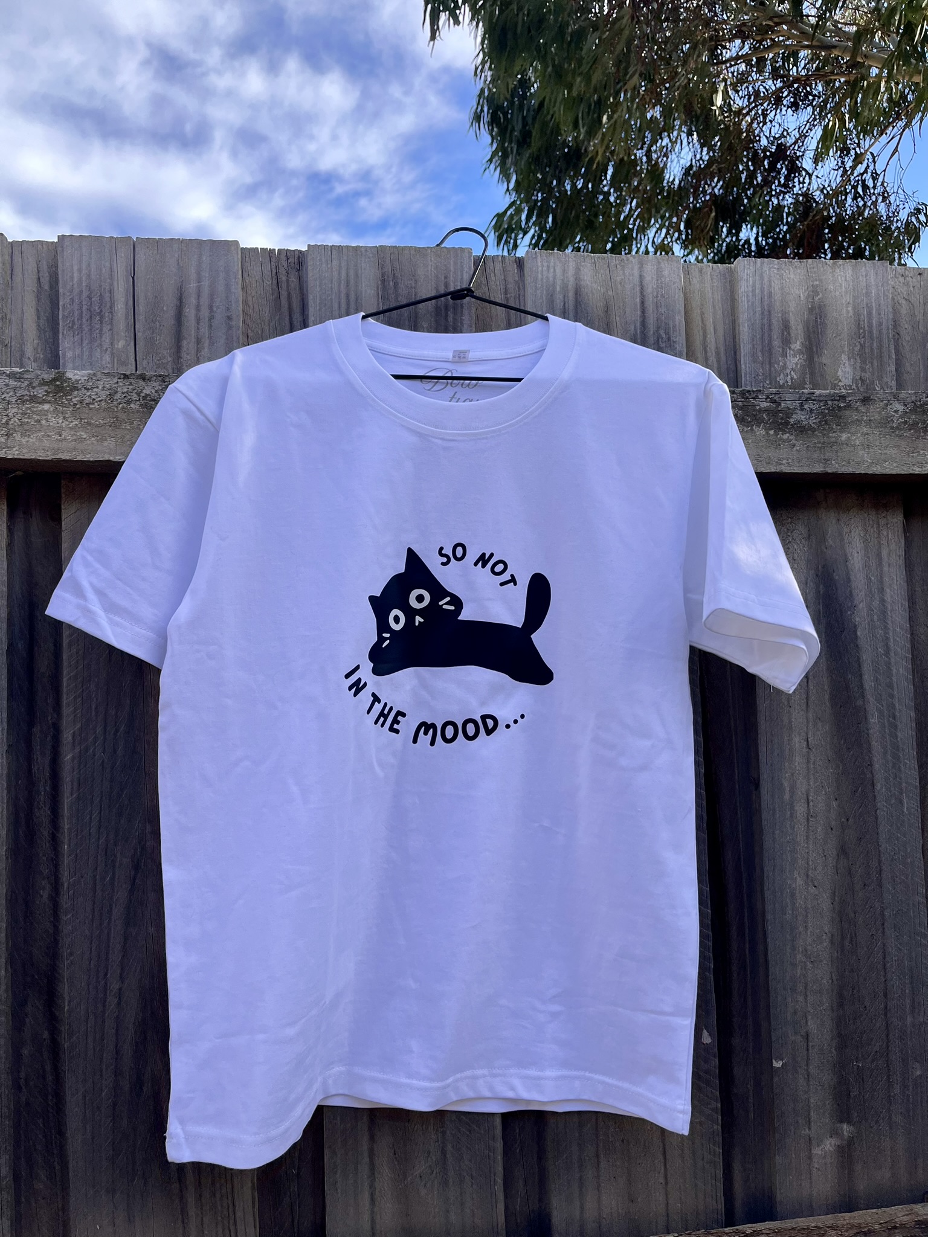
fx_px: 929
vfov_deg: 67.3
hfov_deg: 53.1
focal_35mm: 26
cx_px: 464
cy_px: 618
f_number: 1.6
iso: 50
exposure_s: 1/1536
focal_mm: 5.1
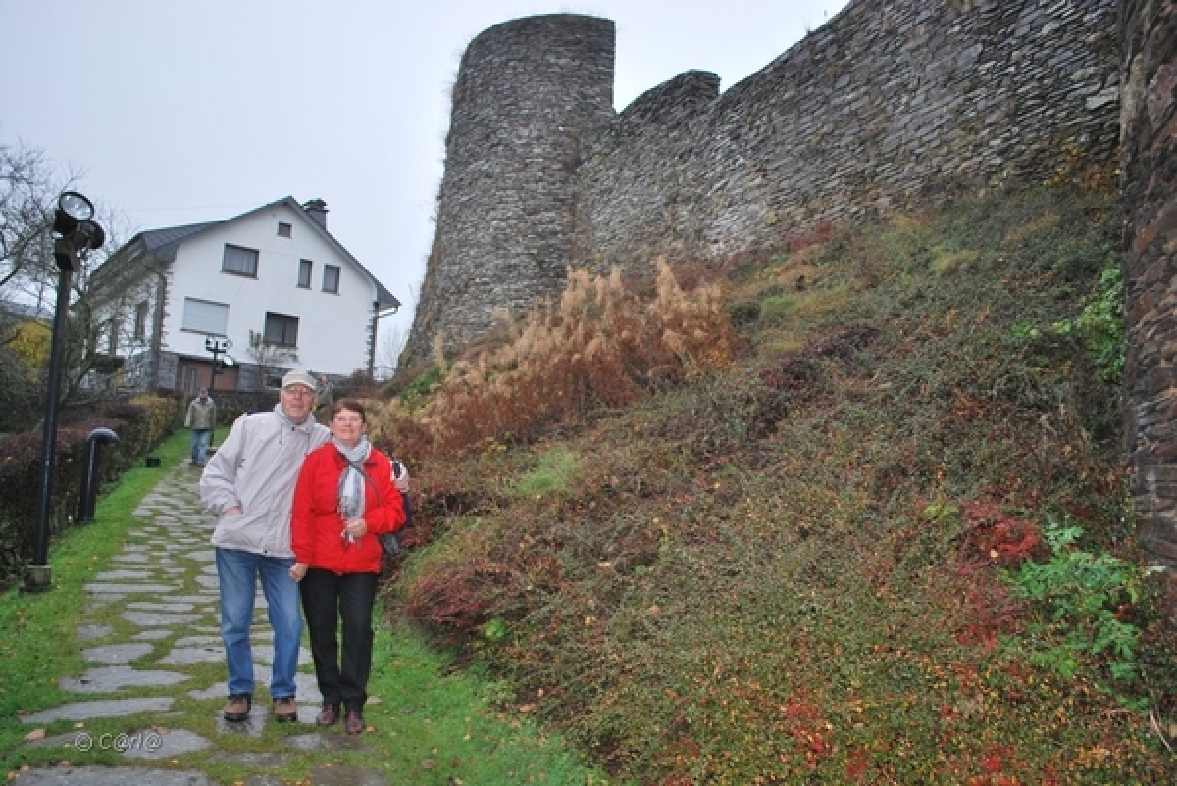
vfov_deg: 48.0
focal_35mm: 27
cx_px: 588
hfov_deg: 67.3
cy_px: 393
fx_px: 883
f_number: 3.5
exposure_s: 1/60
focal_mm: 18
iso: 200
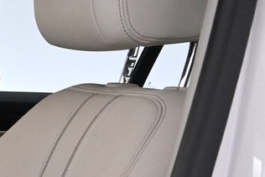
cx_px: -157
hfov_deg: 14.4
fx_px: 961
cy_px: 292
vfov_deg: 10.1
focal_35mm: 131
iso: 2500
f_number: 4.5
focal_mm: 17
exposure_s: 1/80
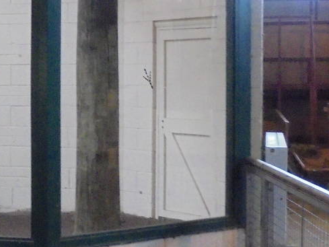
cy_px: 86
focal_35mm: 85
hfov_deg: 22.8
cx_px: 77
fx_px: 808
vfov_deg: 17.3
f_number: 3.5
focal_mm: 4.6
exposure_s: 1/20
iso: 640
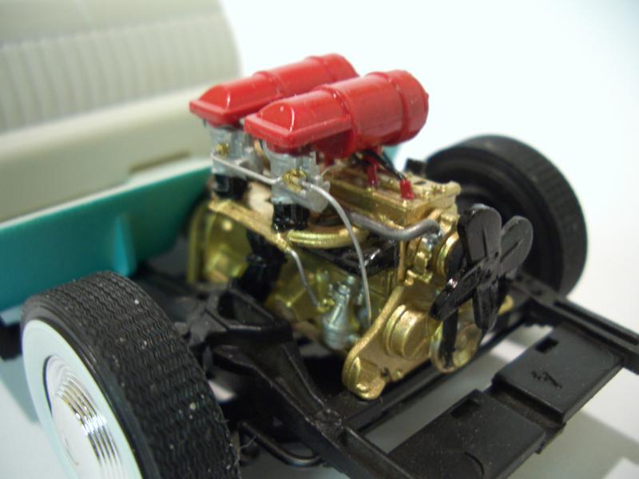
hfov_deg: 52.6
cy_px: 240
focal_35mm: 35
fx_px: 646
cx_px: 320
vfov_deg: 40.7
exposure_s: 1/8
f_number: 2.6
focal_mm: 5.8
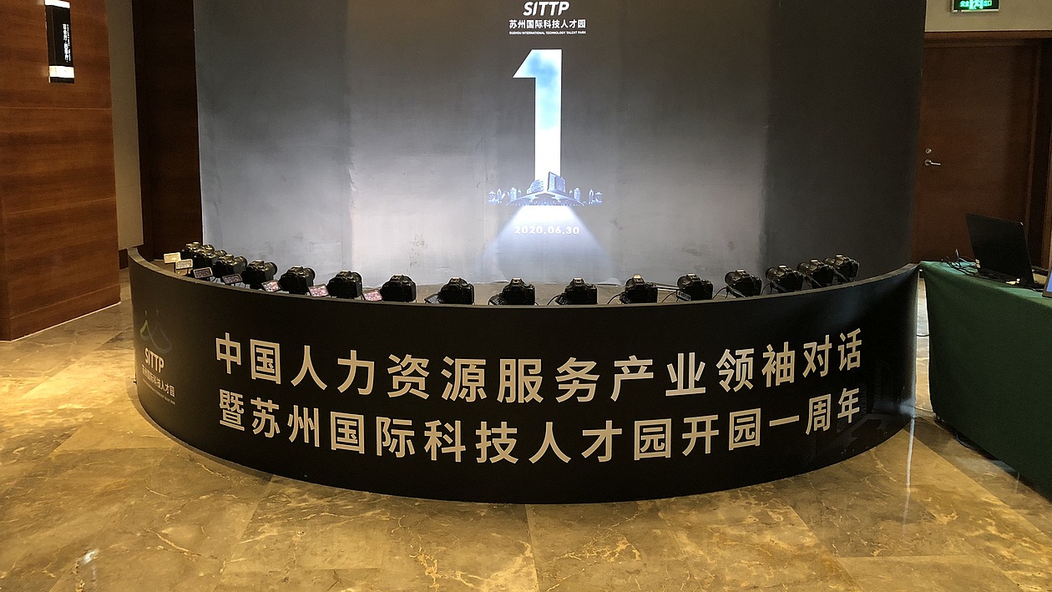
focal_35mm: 31
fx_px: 865
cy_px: 224
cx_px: 519
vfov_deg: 37.6
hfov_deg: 62.6
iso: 100
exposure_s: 1/17
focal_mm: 3.99
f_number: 1.8
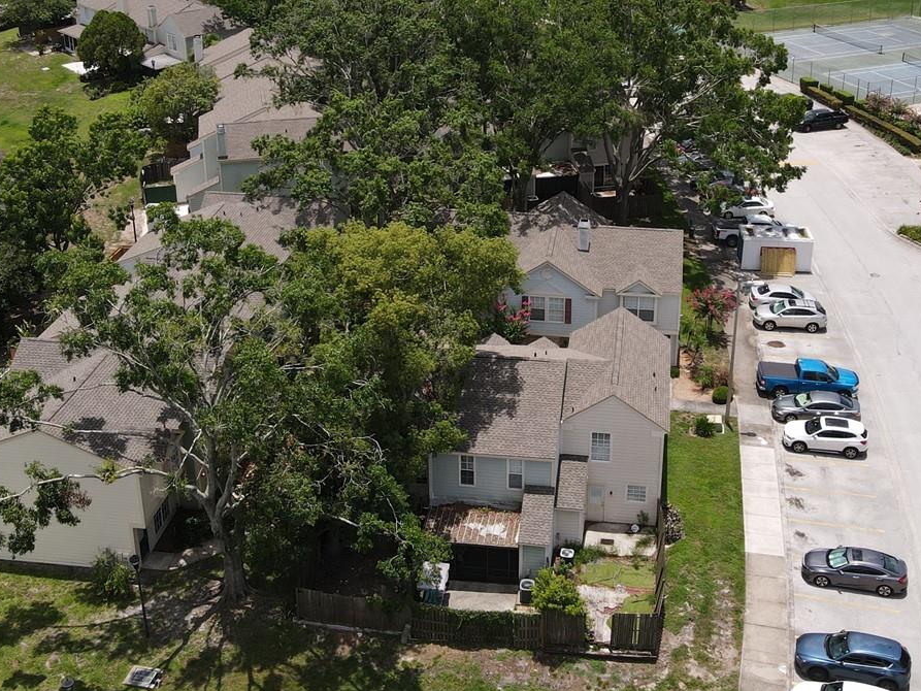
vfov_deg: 33.2
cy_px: 206
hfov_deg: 43.8
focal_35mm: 43
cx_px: 497
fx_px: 1144
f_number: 2.8
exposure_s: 1/800
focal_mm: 4.5
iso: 100
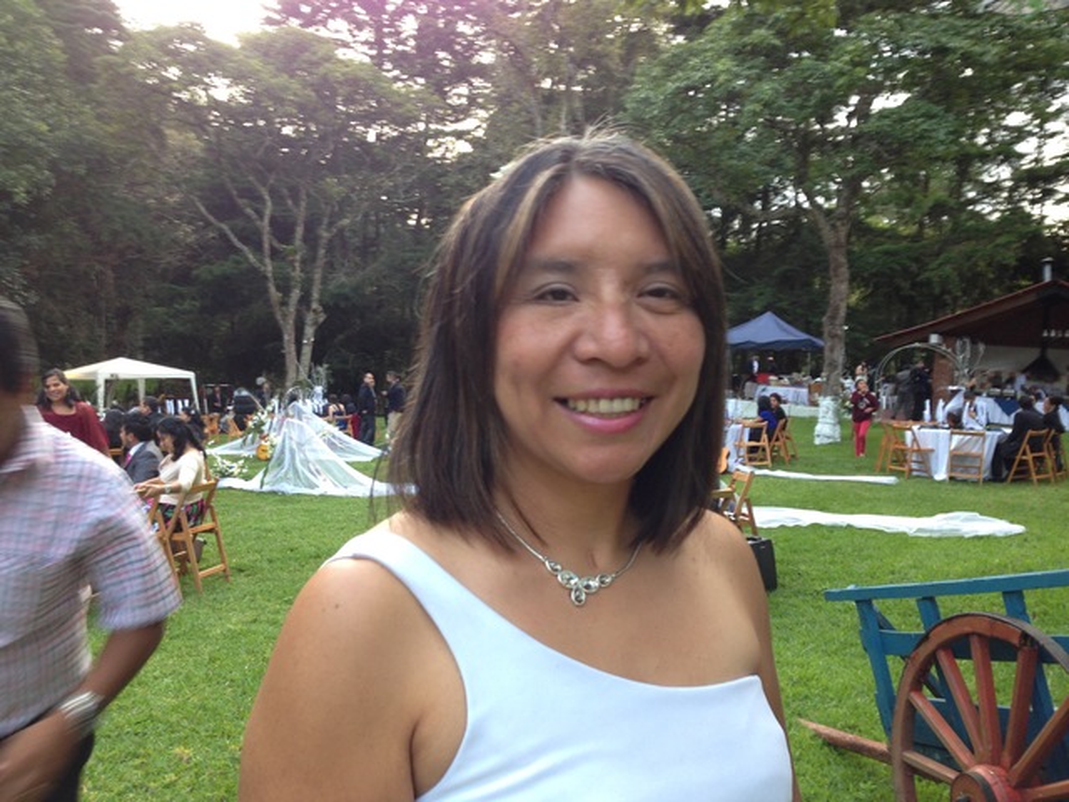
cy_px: 401
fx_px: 1019
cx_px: 534
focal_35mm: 33
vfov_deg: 42.9
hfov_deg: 55.4
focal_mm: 4.12
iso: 64
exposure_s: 1/20
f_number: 2.4
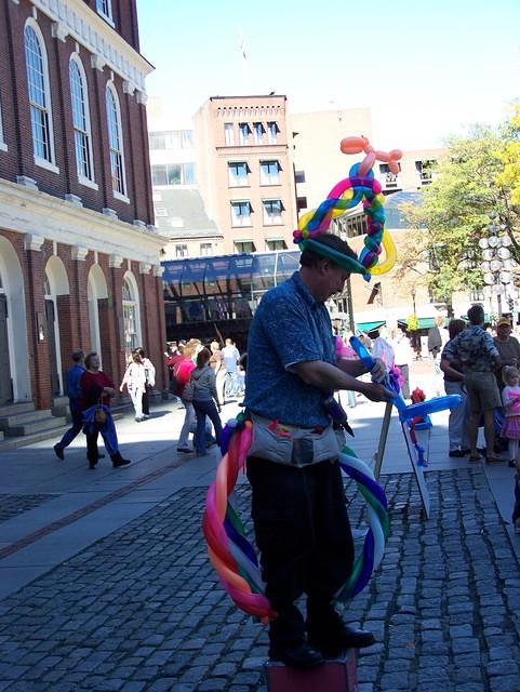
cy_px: 346
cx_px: 260
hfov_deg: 26.1
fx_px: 1120
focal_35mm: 56
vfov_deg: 34.3
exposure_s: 1/250
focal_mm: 9.3
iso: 80
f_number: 3.1
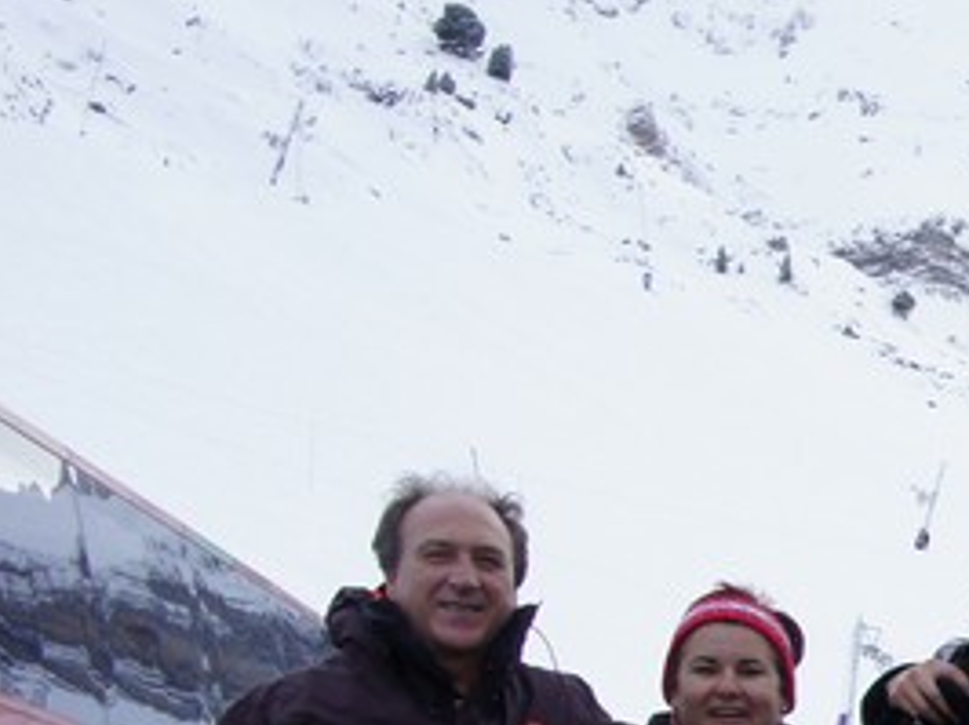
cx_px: 1858
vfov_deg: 9.6
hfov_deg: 11.9
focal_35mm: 150
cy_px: 1036
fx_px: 4191
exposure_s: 1/80
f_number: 13
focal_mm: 27
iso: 200
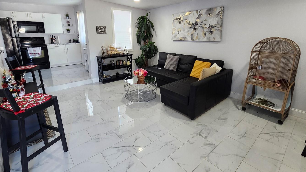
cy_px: 63
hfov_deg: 95.9
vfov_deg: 62.9
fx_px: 138
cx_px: 154
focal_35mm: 17
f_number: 2.2
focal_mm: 1.74
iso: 160
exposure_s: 1/60
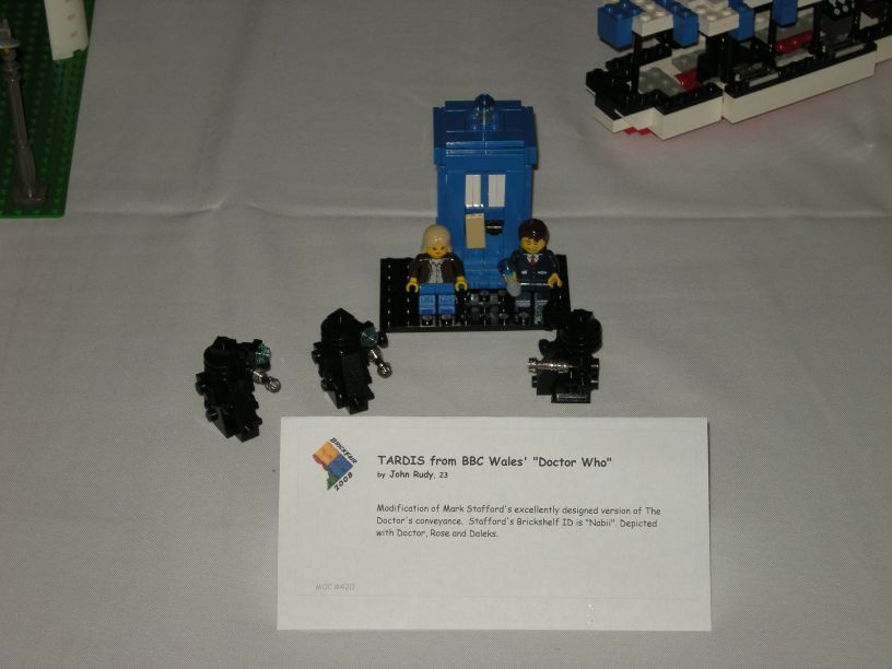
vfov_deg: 14.5
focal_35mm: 102
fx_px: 2628
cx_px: 446
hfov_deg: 19.3
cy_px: 334
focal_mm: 17
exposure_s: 1/120
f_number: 5.6
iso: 64
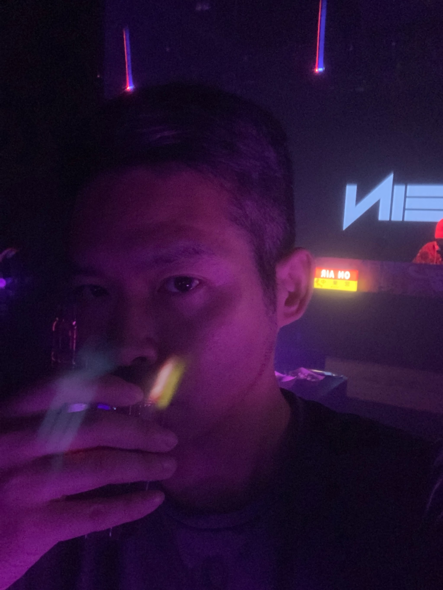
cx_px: 222
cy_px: 295
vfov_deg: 56.8
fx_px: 546
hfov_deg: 44.2
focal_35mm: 32
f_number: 2.2
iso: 1600
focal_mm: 2.87
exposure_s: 1/16
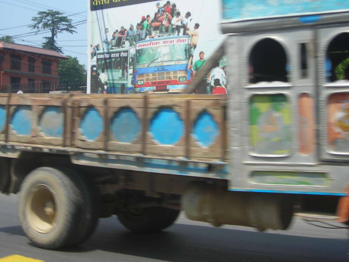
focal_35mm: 58
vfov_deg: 25.0
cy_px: 71
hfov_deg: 33.2
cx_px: 158
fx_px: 585
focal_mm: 6.3
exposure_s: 1/120
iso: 50
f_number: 6.4
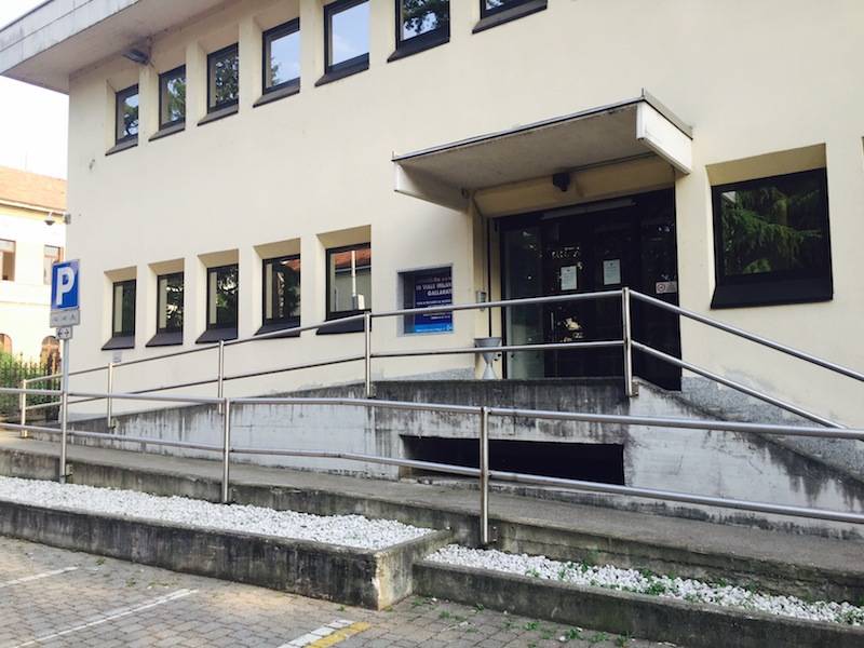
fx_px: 724
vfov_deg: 48.2
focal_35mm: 29
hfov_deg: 61.7
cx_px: 432
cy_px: 324
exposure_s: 1/278
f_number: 2.2
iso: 32
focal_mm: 4.15
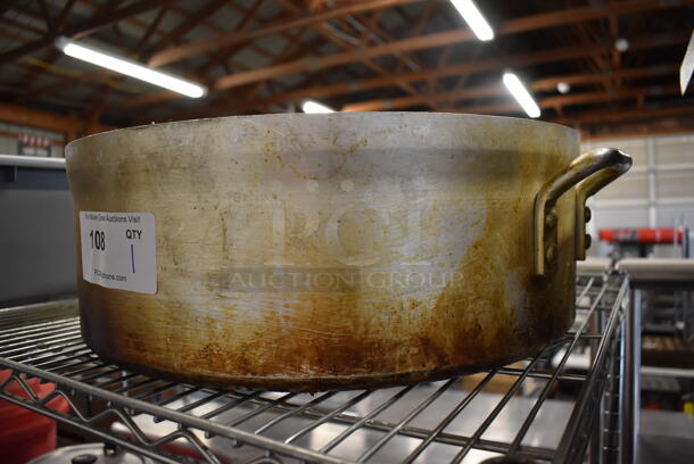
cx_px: 347
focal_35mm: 27
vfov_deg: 48.0
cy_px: 232
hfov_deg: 67.3
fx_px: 521
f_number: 3.5
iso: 1400
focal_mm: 18
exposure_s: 1/125
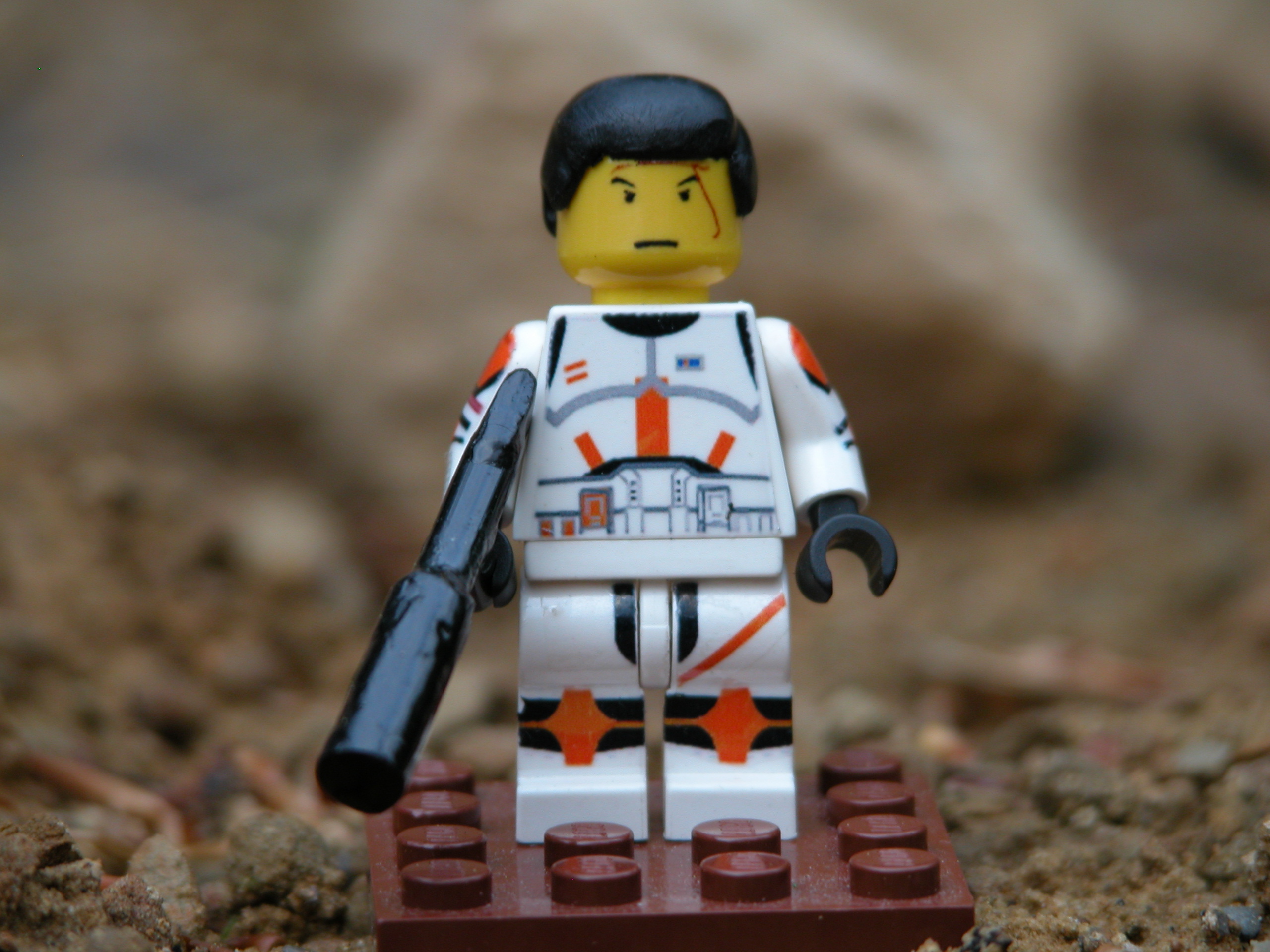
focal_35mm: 280
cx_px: 635
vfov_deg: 5.3
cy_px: 476
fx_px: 10273
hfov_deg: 7.1
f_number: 4.2
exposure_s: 1/13.6
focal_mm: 71.2
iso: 100
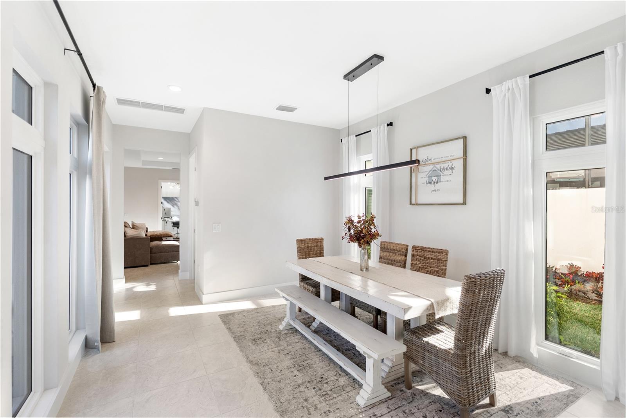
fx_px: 278
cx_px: 313
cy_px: 209
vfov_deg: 73.8
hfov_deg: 96.7
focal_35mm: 16
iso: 125
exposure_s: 1/160
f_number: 2.8
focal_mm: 16
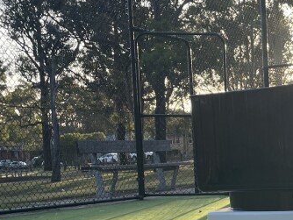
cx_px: 322
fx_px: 703
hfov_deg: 22.2
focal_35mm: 83
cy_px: 226
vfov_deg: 17.3
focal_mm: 4.2
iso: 32
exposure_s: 1/662
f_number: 1.6
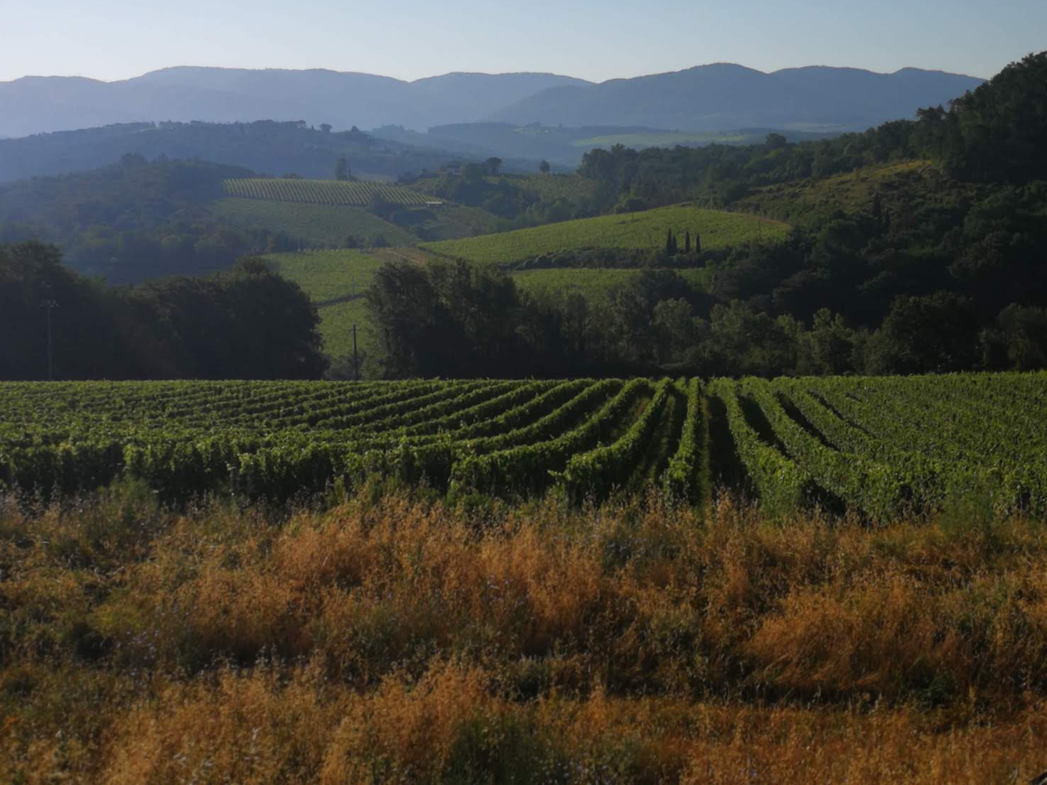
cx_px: 532
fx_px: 1664
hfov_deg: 34.9
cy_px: 386
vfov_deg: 26.6
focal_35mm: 55
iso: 50
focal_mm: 3.95
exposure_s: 1/2967
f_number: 4
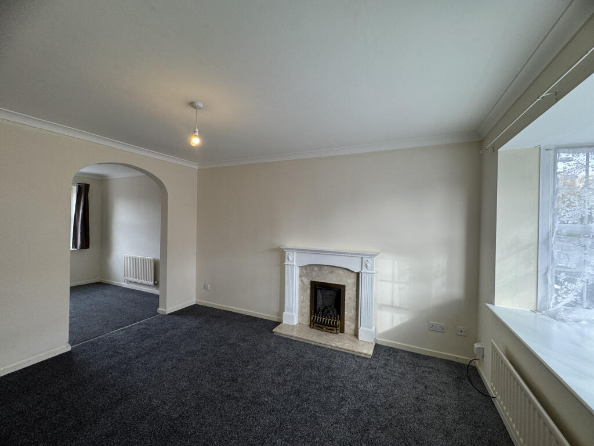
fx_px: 240
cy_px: 223
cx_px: 297
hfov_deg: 102.1
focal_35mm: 14
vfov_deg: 85.7
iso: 80
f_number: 2.2
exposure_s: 1/100
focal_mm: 2.22
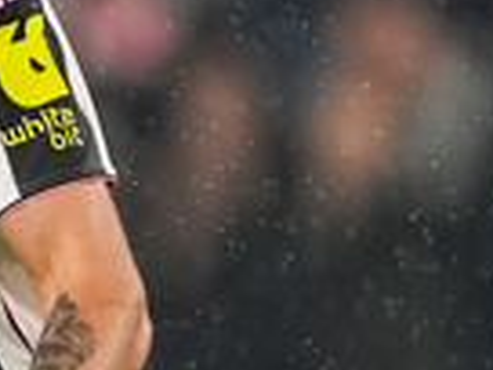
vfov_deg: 1.0
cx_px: -326
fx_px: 20580
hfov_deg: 1.4
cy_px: 67
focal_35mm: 1445
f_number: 2.8
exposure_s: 1/2000
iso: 2000
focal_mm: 400
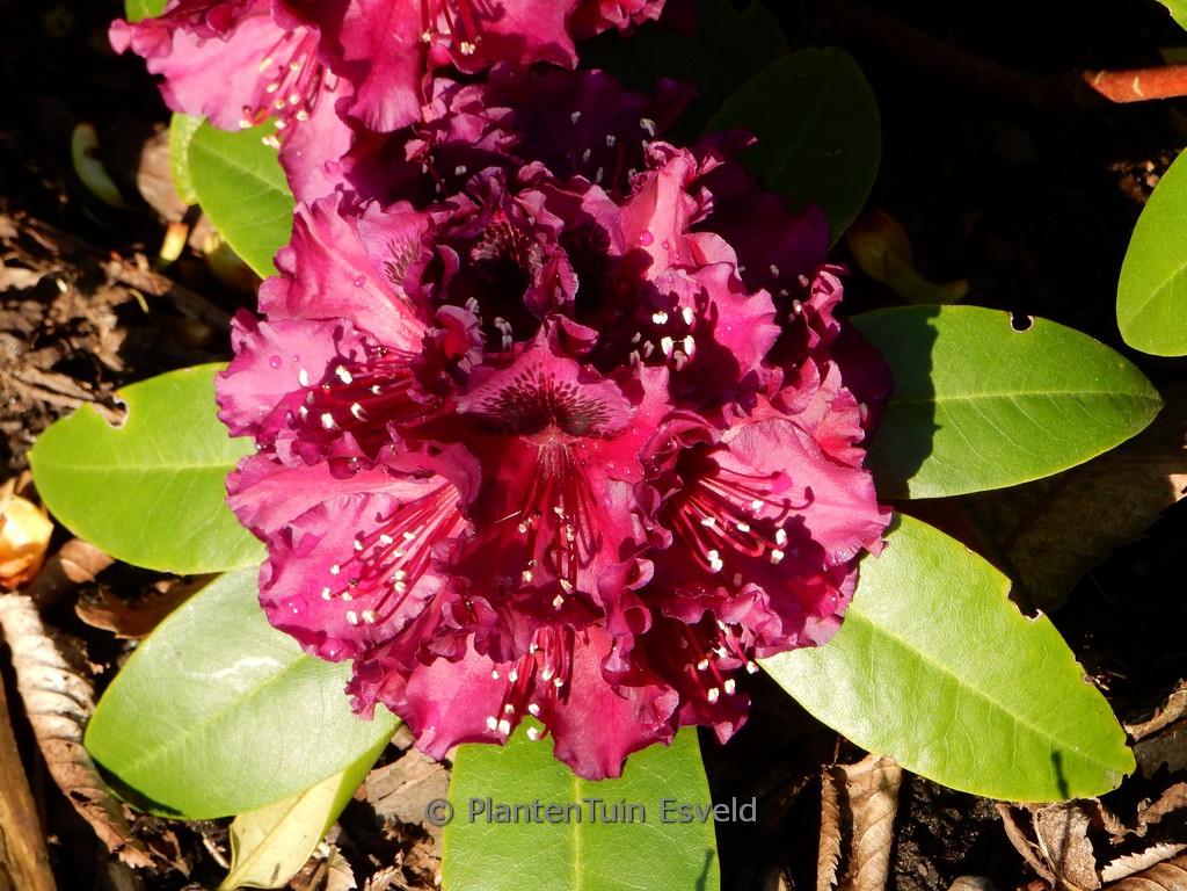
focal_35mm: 229
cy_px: 446
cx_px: 594
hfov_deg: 8.6
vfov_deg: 6.5
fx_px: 7853
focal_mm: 40.9
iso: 125
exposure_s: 1/100
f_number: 6.3
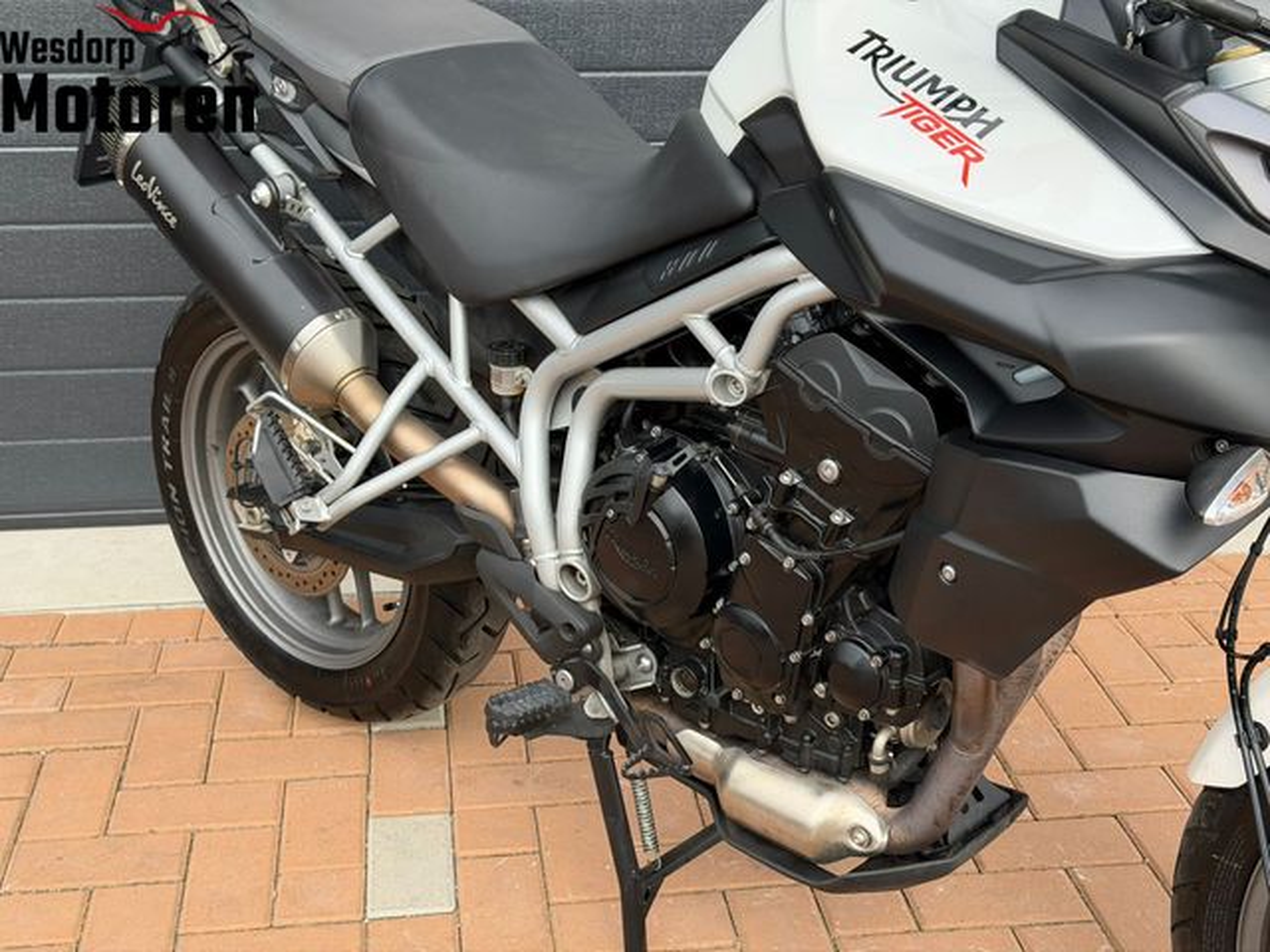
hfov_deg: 39.7
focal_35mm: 48
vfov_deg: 30.3
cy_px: 476
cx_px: 635
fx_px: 1761
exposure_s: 1/1133
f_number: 1.78
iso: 100
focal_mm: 6.76
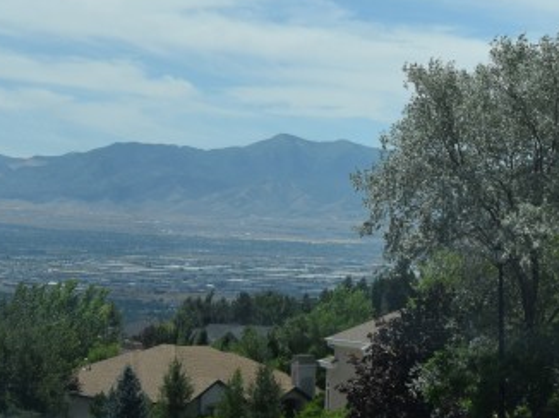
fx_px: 2195
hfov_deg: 14.5
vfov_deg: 10.7
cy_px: -65
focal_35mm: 136
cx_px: 142
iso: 200
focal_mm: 30
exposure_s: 1/400
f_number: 10
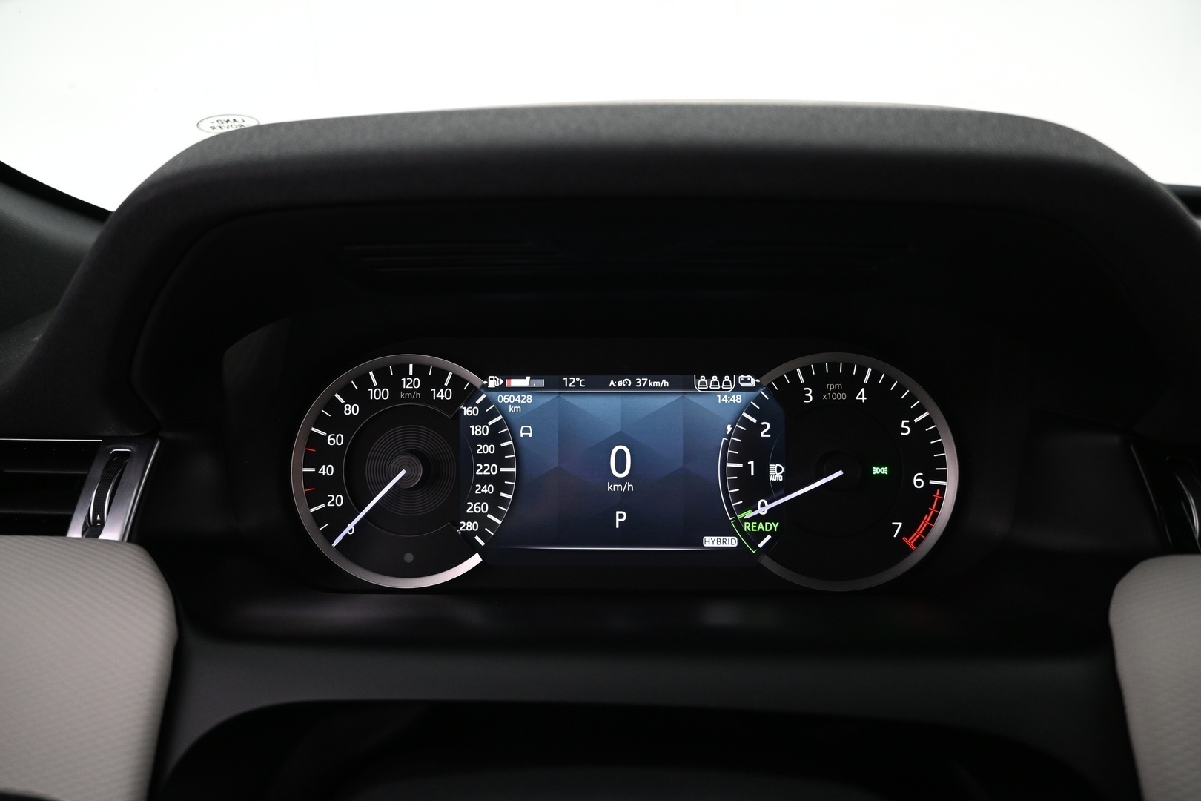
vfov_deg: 53.1
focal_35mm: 24
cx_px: 600
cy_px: 400
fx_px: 801
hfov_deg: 73.7
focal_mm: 16
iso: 1100
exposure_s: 1/25
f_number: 3.5
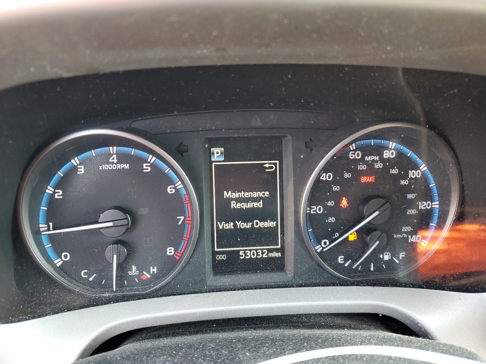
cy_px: 182
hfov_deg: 67.3
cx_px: 243
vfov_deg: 53.1
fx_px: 365
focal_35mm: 26
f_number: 1.5
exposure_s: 1/60.2
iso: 157
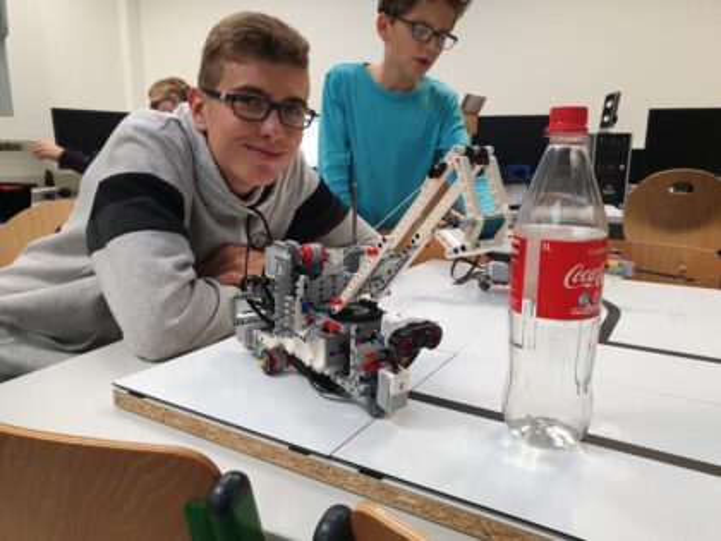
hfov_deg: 67.3
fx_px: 542
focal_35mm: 26
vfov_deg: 53.1
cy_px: 270
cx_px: 360
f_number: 2.4
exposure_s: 1/50
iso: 200
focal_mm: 4.3
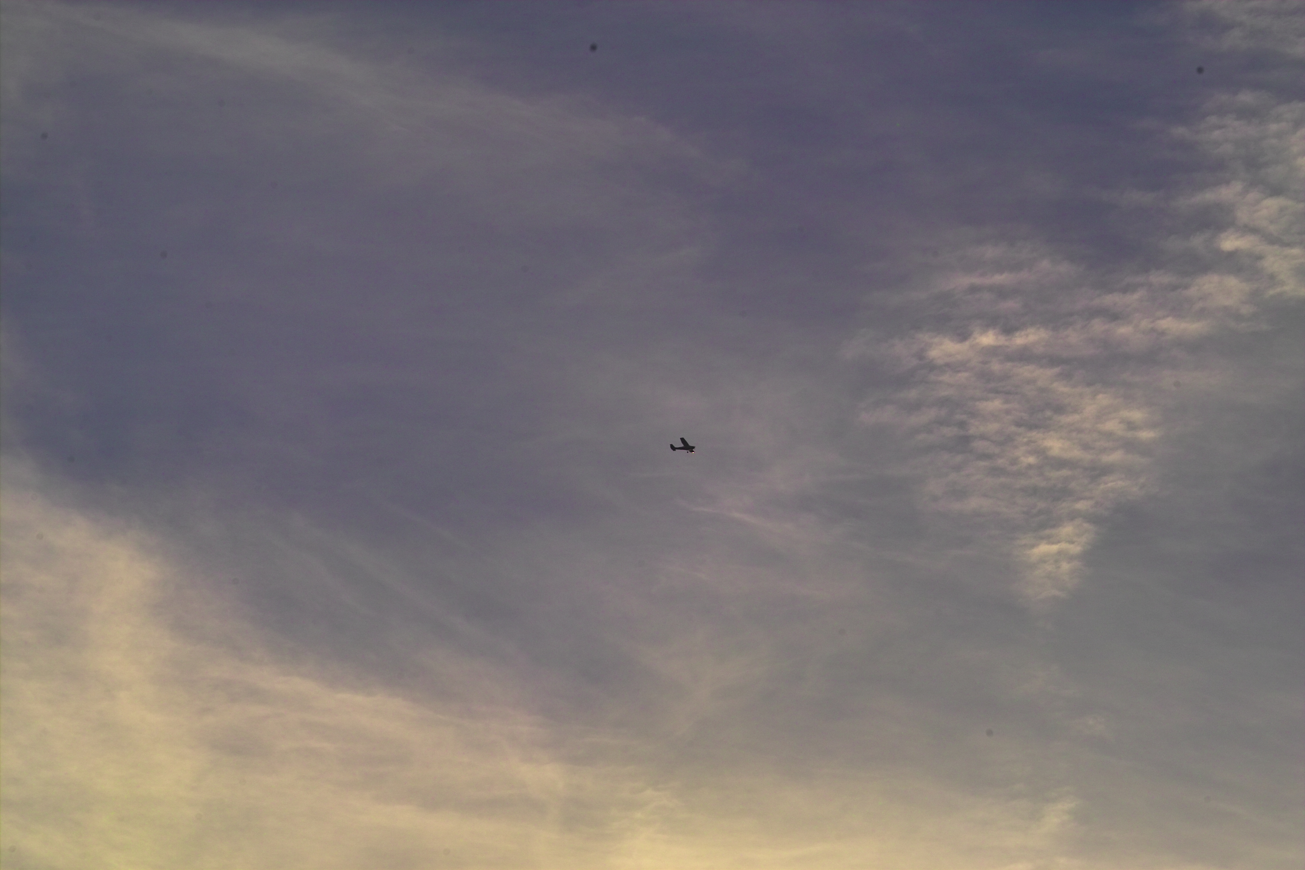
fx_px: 6488
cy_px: 435
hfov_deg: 11.5
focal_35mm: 179
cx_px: 652
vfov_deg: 7.7
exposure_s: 1/750
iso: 100
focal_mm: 105
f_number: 8
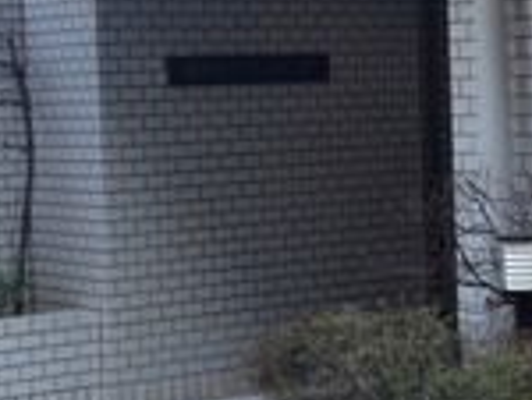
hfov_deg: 13.8
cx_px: 585
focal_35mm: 140
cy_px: 88
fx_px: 2155
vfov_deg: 10.6
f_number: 2.4
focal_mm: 4.28
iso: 64
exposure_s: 1/60
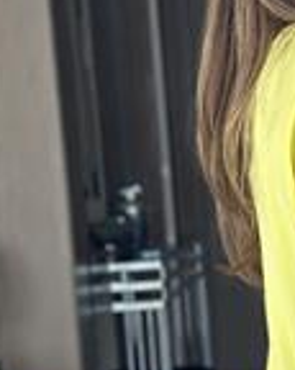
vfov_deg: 11.7
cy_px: 267
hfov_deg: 9.1
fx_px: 1803
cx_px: 428
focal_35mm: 165
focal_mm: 6.86
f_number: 1.78
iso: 100
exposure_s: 1/141
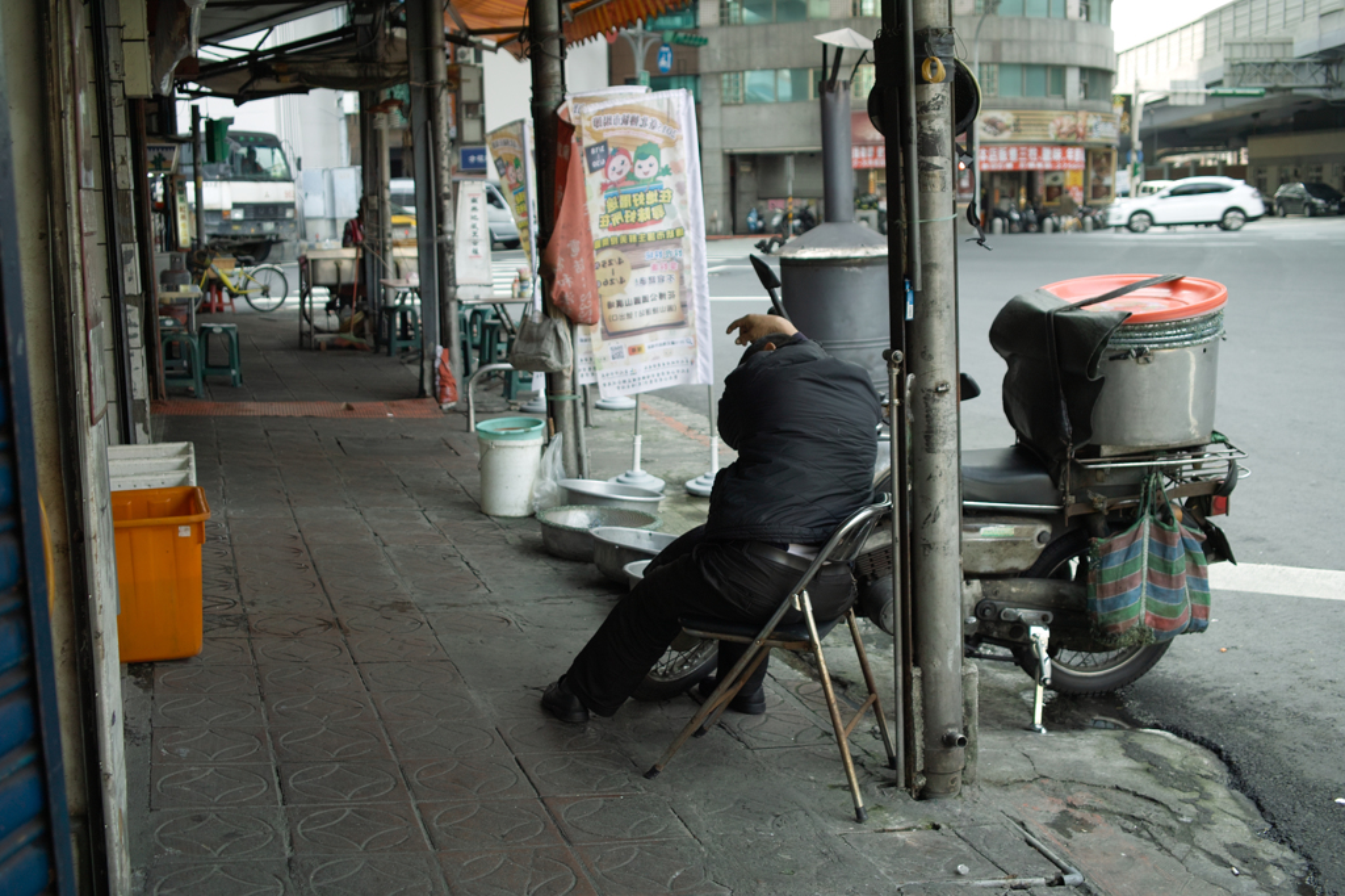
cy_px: 448
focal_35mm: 41
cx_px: 672
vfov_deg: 32.6
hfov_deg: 47.4
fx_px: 1531
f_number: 2.8
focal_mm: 24.2
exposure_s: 1/80
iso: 100
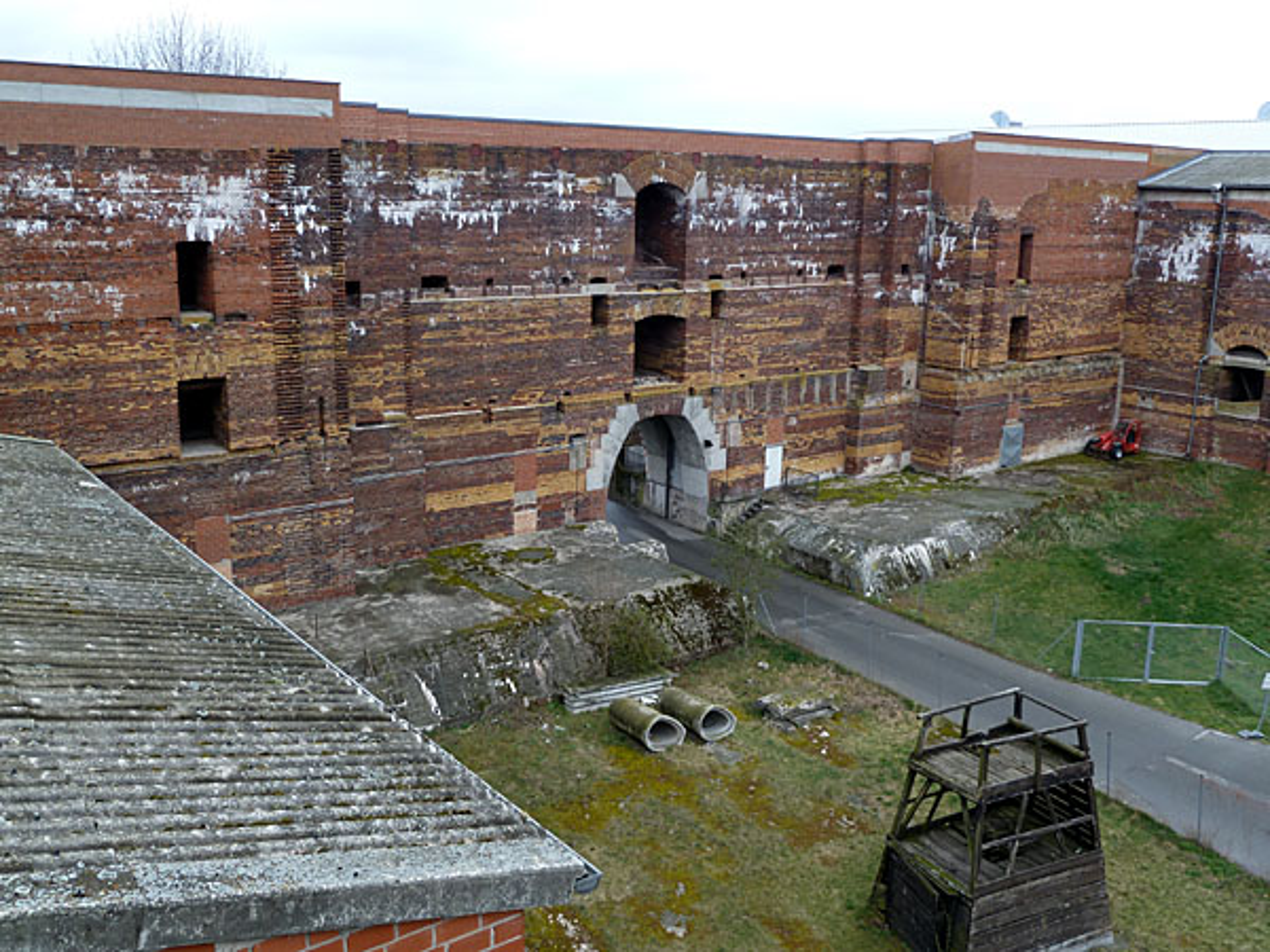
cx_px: 635
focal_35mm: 32
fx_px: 1174
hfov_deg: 56.8
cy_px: 476
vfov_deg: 44.2
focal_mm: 5.3
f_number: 4
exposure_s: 1/200
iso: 80
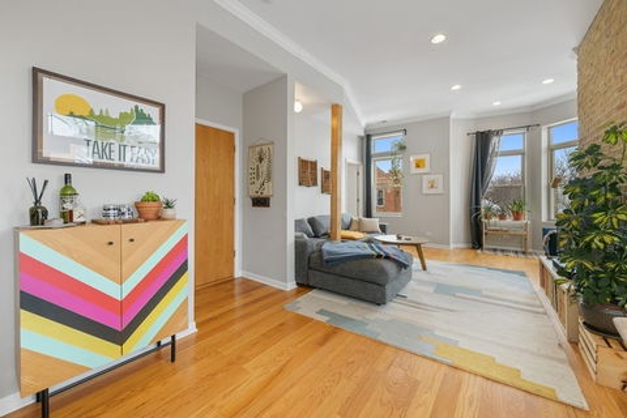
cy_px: 209
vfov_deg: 81.2
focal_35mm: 14
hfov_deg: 104.3
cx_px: 314
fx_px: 244
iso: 200
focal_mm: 14
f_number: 5.6
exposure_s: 1/25
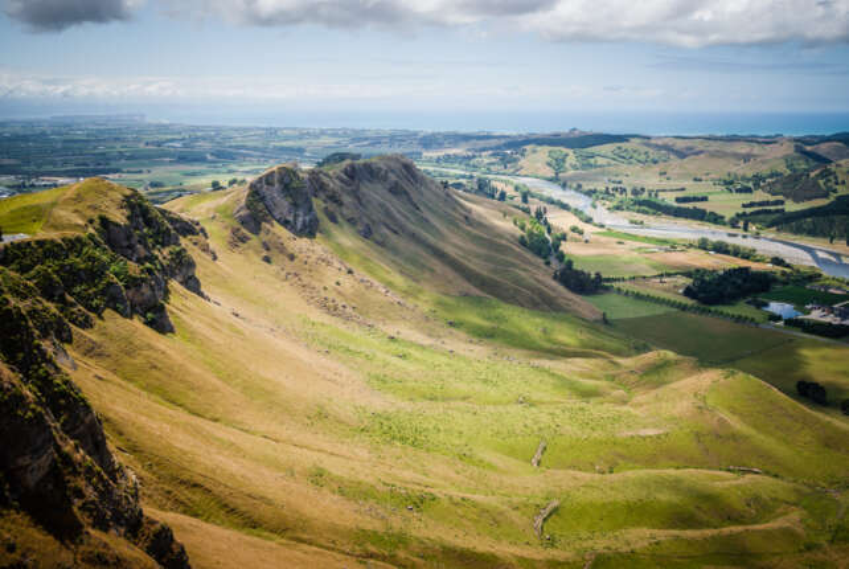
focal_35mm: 36
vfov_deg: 37.0
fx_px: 850
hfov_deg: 53.1
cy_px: 284
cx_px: 424
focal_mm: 24
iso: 100
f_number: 10
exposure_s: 1/125
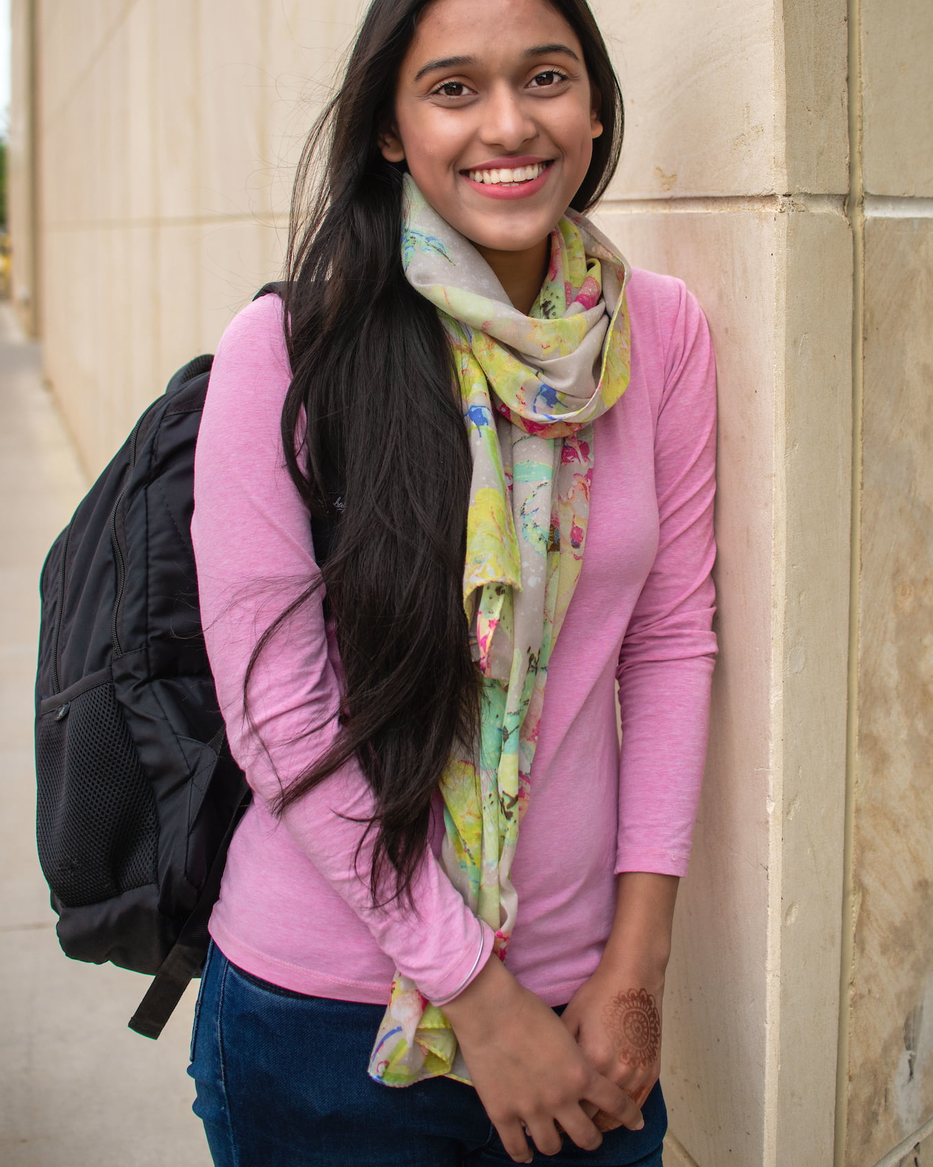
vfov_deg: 40.1
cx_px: 541
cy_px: 438
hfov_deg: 32.7
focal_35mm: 46
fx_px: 1588
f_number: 3.2
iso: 125
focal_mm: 35
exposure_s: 1/1600
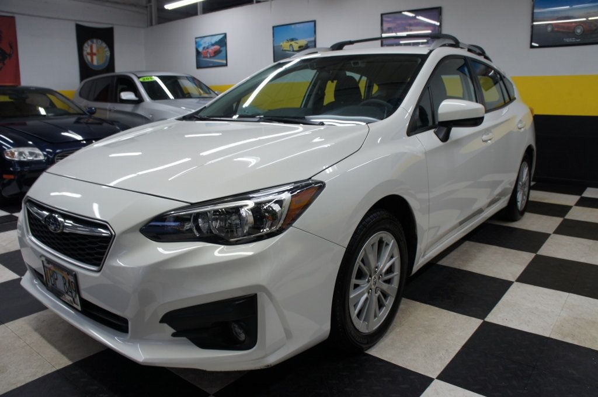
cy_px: 198
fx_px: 448
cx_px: 299
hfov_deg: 67.4
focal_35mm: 27
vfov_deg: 47.9
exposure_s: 1/40
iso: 200
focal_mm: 18
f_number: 4.5
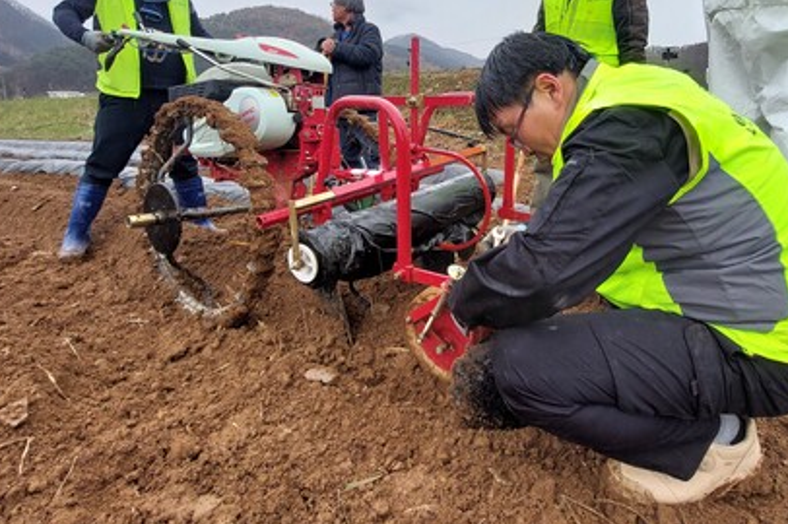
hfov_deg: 83.8
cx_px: 429
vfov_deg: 60.6
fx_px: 437
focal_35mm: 20
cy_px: 180
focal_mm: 1.74
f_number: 2.2
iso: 50
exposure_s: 1/459
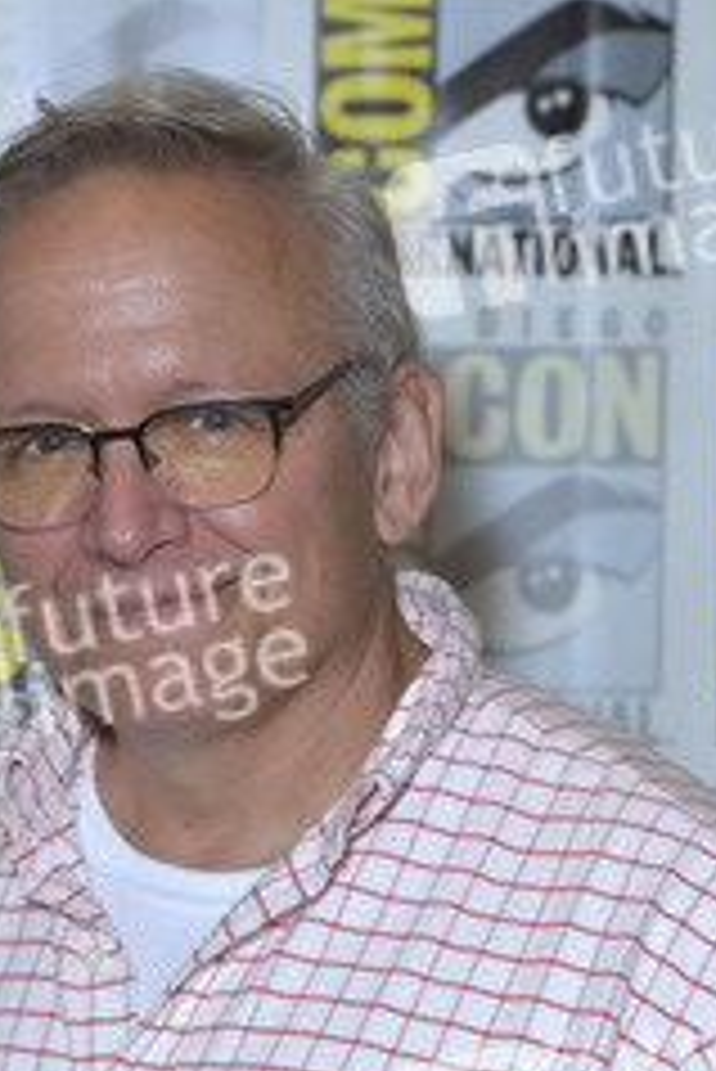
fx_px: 4111
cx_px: 209
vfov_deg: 14.7
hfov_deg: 9.9
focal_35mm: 138
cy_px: 886
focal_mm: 82
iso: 800
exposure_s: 1/250
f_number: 6.3
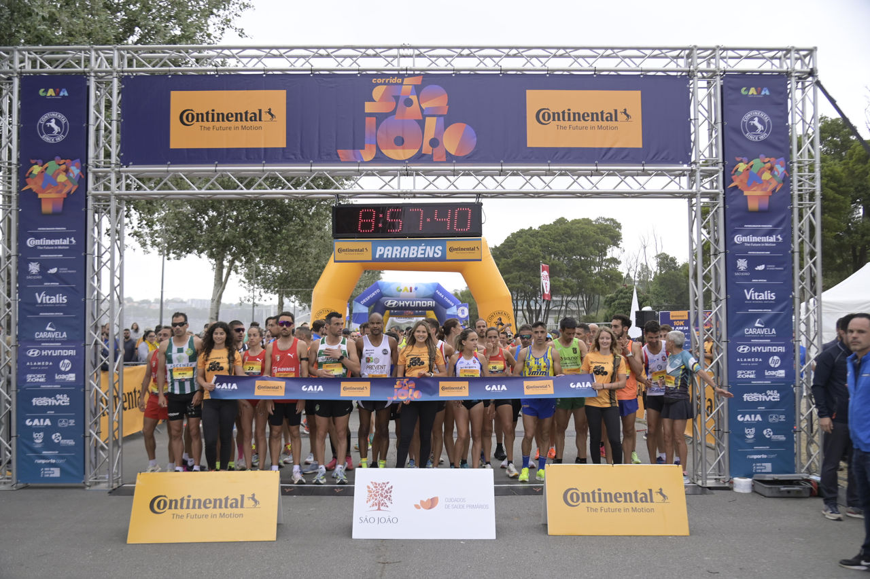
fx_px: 725
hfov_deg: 62.0
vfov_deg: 43.6
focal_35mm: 30
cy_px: 290
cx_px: 435
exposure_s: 1/500
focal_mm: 30
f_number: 4
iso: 400
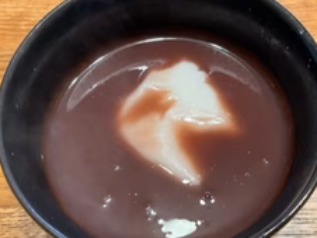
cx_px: 167
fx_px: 422
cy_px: 126
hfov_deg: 41.2
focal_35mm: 46
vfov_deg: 31.6
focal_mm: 4.2
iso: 200
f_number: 1.6
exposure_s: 1/50
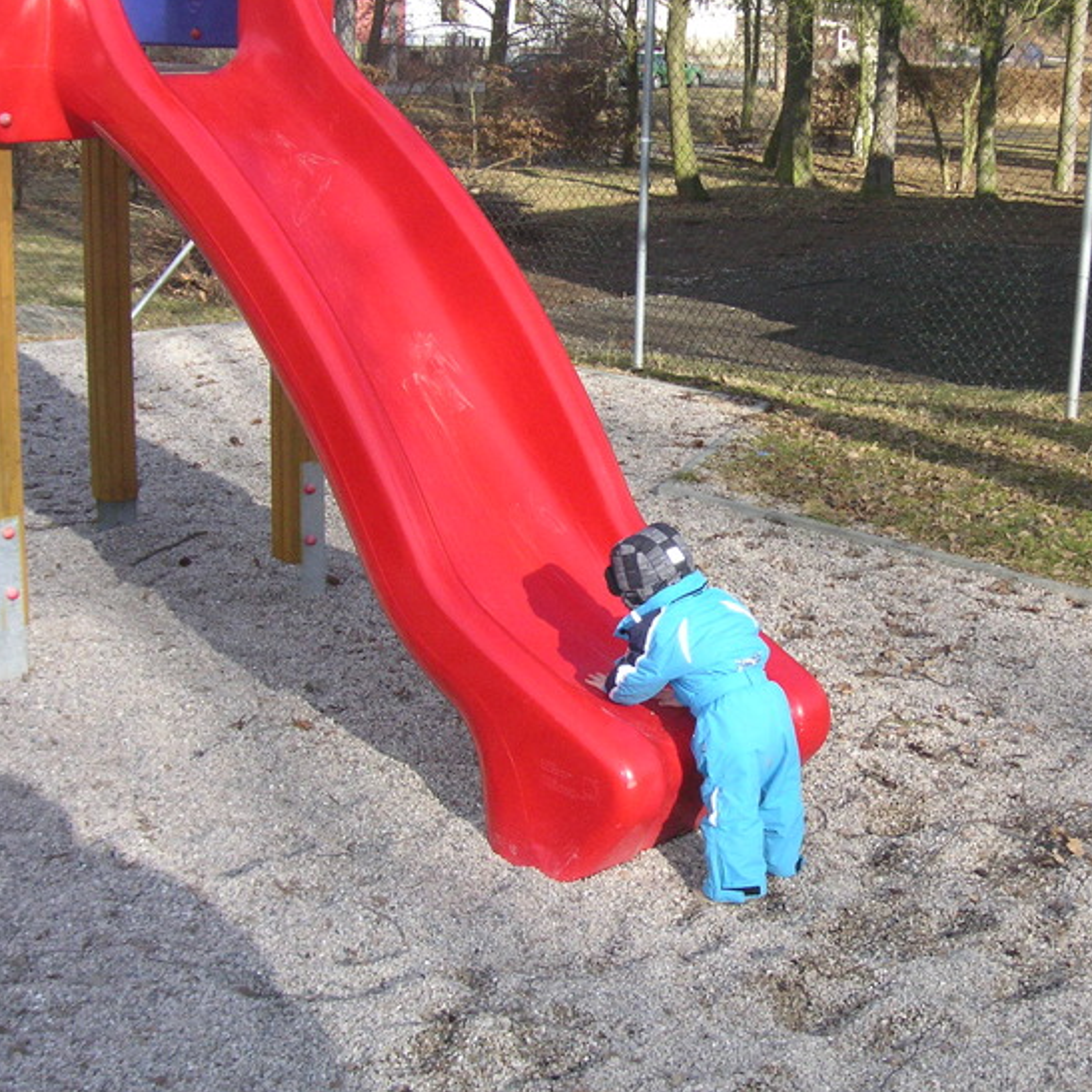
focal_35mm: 53
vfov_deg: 32.2
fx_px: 1892
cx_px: 699
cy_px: 575
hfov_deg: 32.0
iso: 80
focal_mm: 6.9
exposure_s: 1/1000
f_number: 3
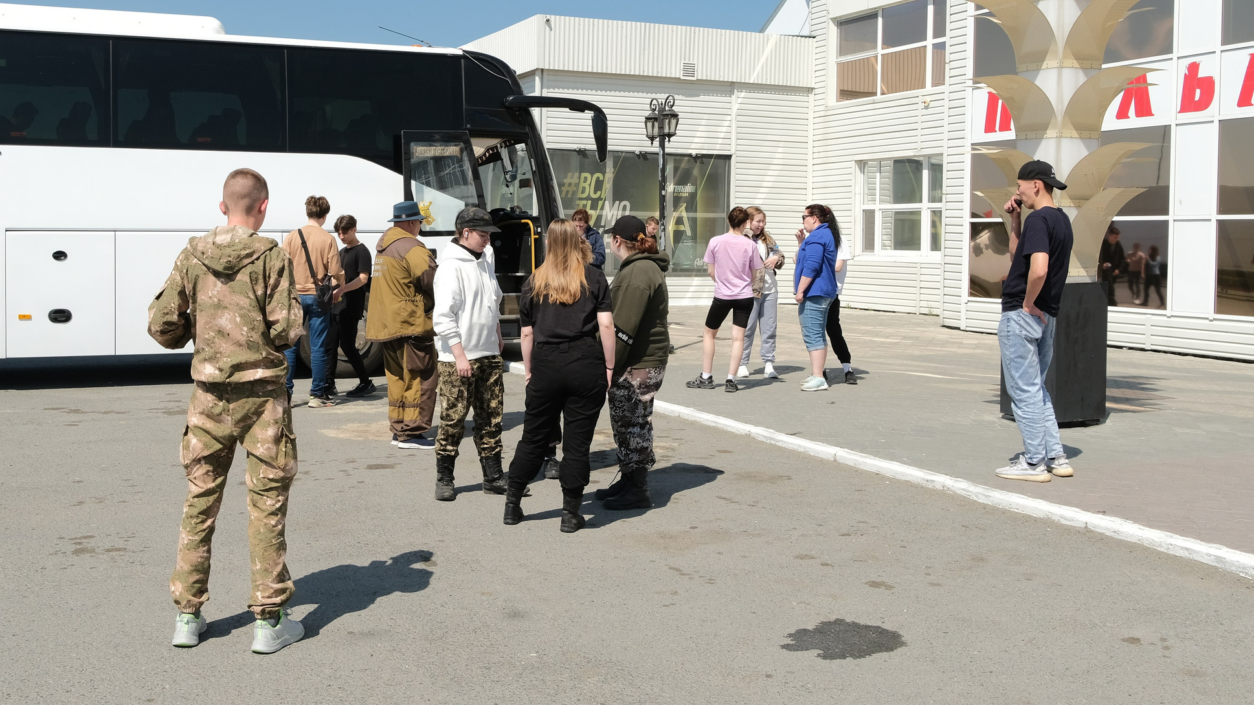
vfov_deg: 32.6
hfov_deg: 54.8
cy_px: 258
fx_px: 1197
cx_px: 484
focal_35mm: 36
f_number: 7.1
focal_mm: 17
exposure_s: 1/400
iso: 160
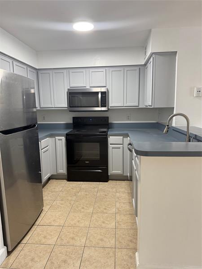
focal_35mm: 24
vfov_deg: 71.6
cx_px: 101
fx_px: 187
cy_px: 134
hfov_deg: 56.8
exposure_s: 1/60
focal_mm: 6.76
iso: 200
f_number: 1.78
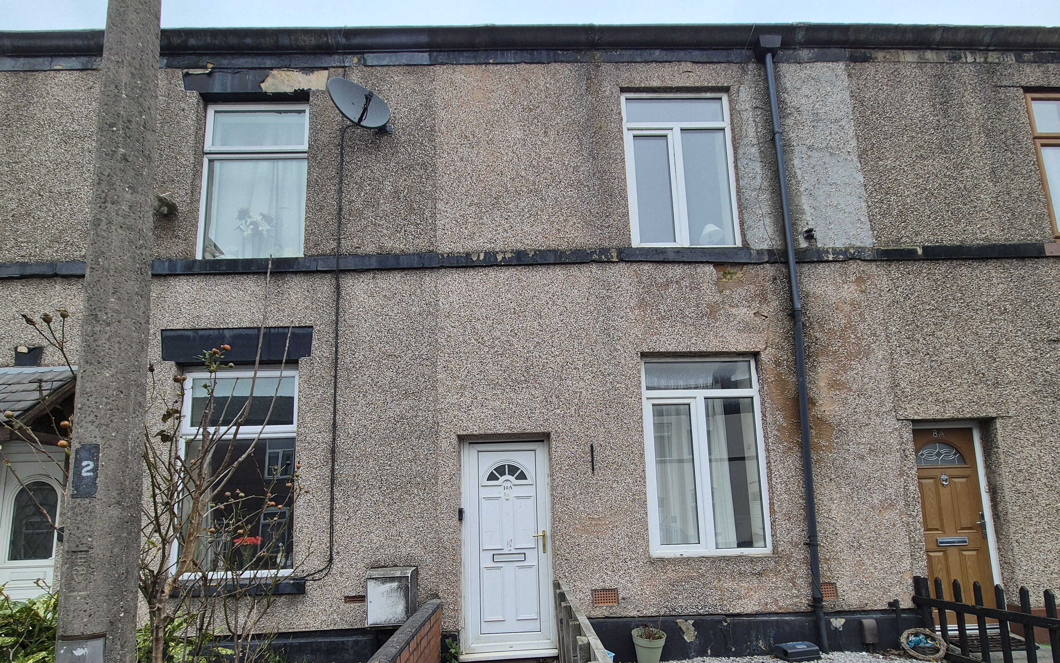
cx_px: 538
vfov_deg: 68.9
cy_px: 450
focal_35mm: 16
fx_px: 462
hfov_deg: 97.8
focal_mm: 2.2
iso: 50
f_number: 2.2
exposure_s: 1/215
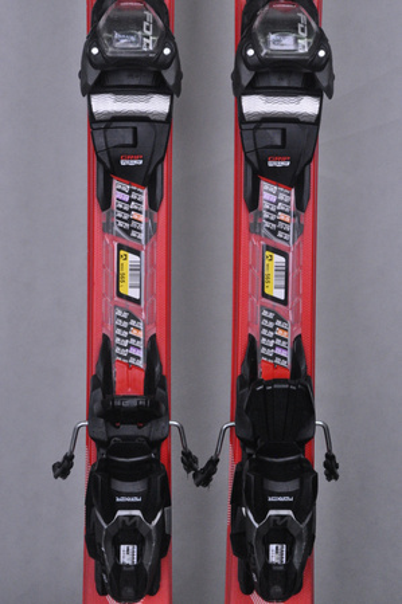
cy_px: 302
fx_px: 1763
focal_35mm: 105
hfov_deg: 13.0
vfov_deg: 19.5
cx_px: 201
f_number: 9.5
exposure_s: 1/125
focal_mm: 70
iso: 3200
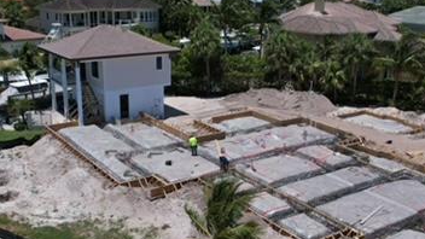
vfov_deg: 28.1
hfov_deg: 48.3
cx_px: 191
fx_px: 473
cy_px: 165
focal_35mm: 42
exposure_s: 1/4000
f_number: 2.8
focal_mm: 8.38
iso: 100
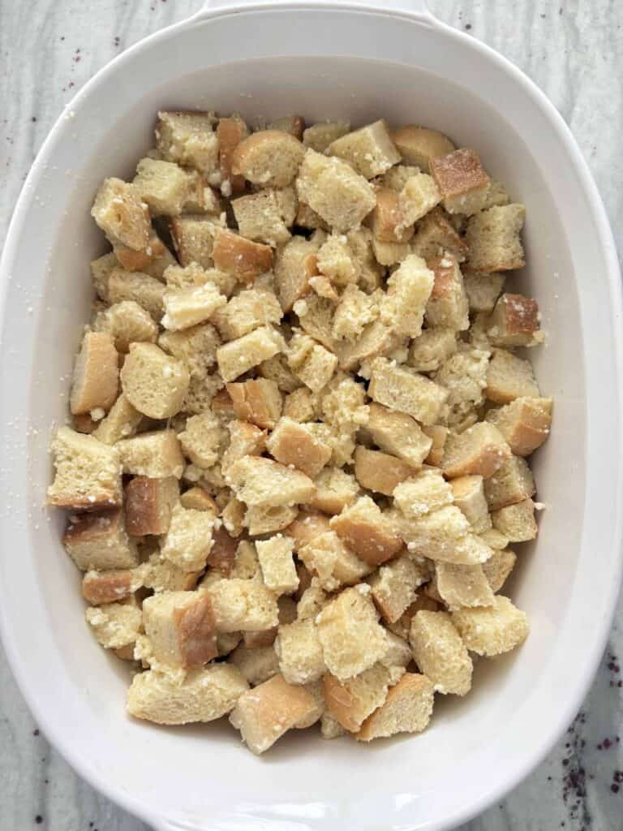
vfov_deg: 67.3
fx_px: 624
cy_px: 416
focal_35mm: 26
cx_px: 312
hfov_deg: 53.1
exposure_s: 1/65
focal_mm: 5.96
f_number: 1.6
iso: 125
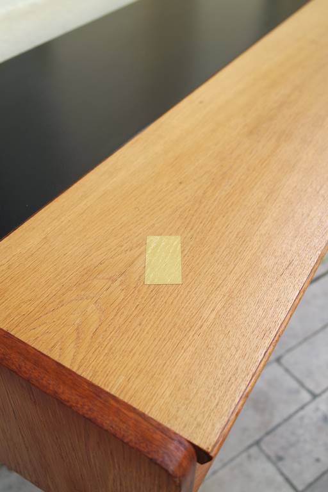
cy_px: 246
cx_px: 164
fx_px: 492
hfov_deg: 36.9
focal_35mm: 36
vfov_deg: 53.1
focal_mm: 24
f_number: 4
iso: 100
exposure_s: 1/125
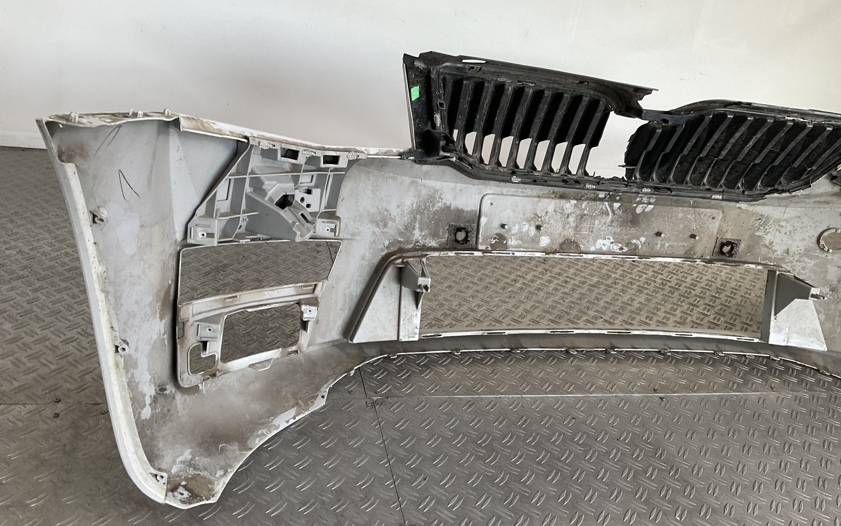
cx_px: 418
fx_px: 711
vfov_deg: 40.5
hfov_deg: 61.2
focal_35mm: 31
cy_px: 307
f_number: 1.8
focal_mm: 3
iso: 40
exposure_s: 1/60
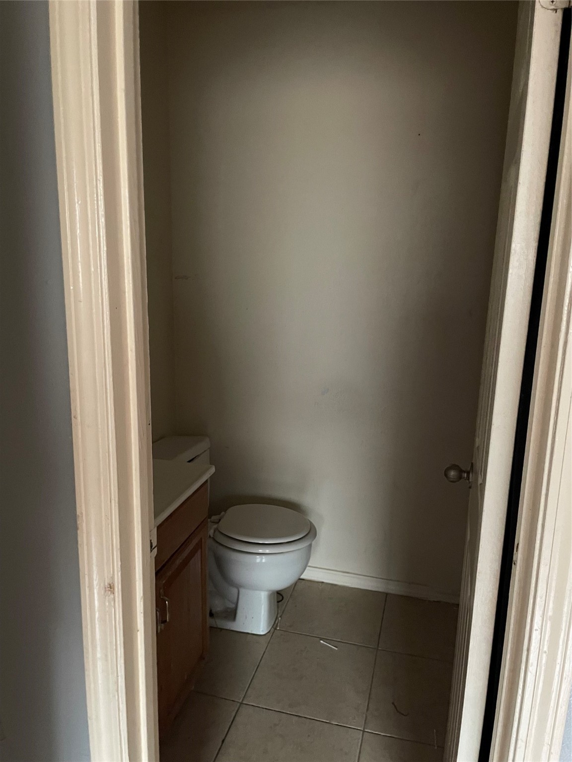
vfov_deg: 67.3
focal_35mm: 26
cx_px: 286
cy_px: 381
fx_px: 573
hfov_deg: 53.1
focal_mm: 4.2
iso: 800
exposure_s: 1/30
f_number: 1.6
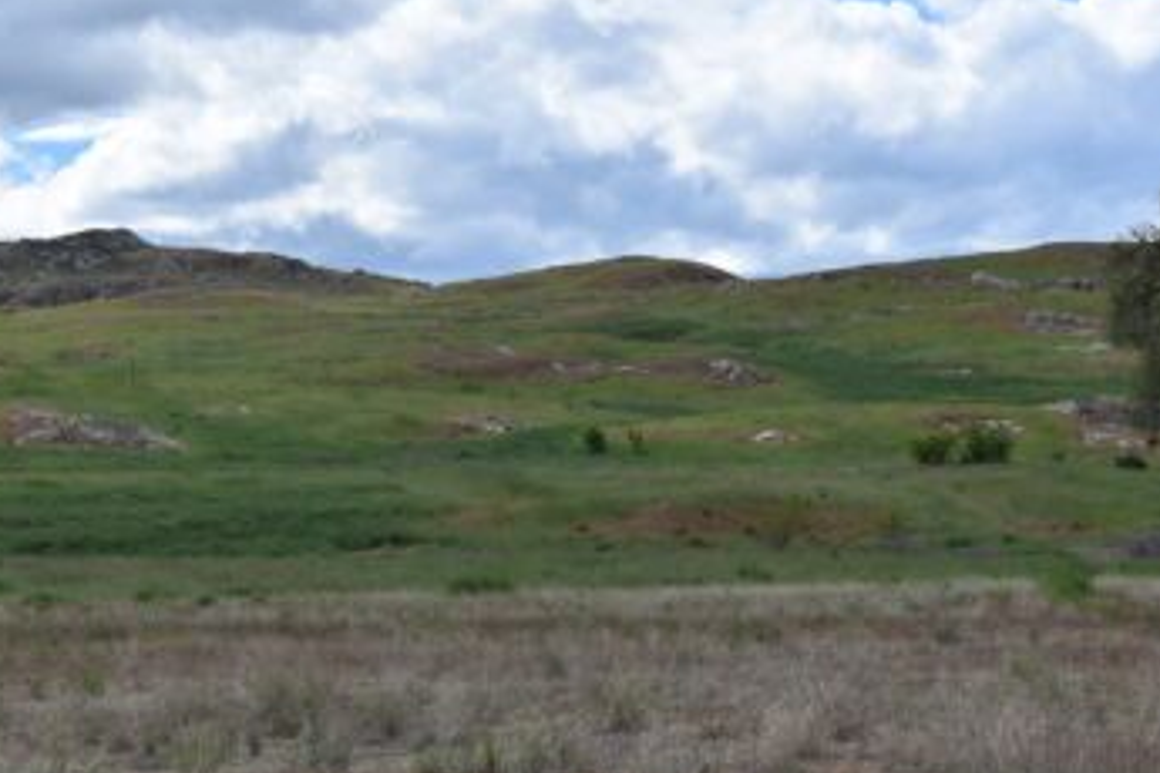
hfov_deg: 21.3
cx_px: 595
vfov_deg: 14.3
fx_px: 3080
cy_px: 405
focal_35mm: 96
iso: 100
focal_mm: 55
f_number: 9
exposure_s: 1/320
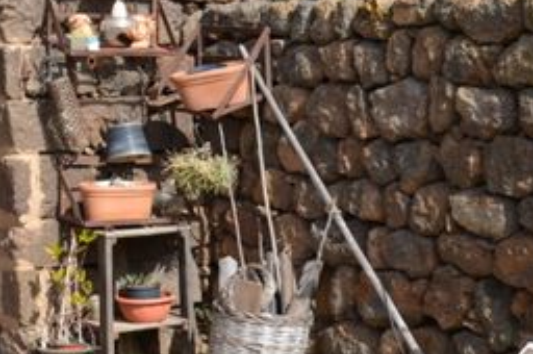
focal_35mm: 99
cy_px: -76
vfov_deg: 13.4
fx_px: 1464
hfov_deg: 19.0
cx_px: -172
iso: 160
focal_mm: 24
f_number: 8
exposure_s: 1/250
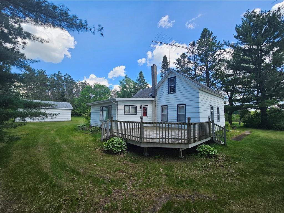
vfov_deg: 89.9
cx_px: 142
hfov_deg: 106.2
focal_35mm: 13
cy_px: 106
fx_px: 107
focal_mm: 2.2
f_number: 2.2
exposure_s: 1/781
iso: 50
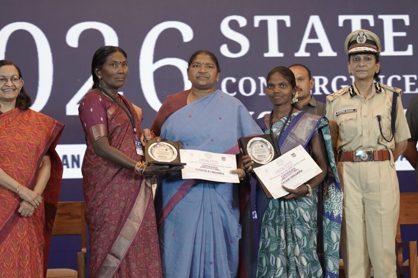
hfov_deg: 19.5
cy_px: 139
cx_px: 209
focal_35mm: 105
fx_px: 1218
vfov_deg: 13.0
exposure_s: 1/100
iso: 400
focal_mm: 70
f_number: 2.8
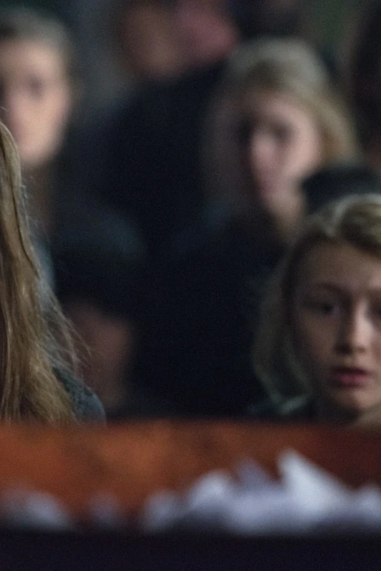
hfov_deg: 5.2
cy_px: 286
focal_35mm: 263
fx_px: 4173
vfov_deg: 7.8
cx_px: 31
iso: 6400
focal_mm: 175
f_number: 2.8
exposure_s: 1/60
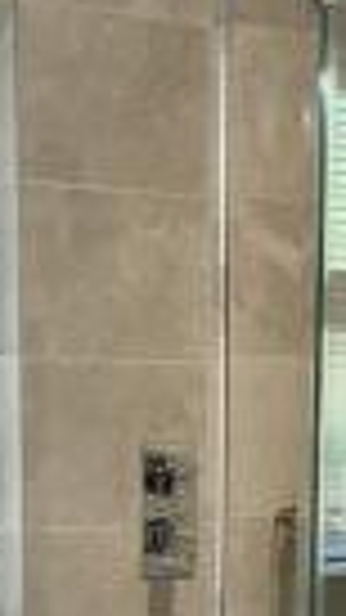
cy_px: 708
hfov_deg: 11.0
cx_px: 418
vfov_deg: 18.9
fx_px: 1763
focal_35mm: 108
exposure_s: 1/60
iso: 100
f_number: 2.4
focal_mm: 3.3
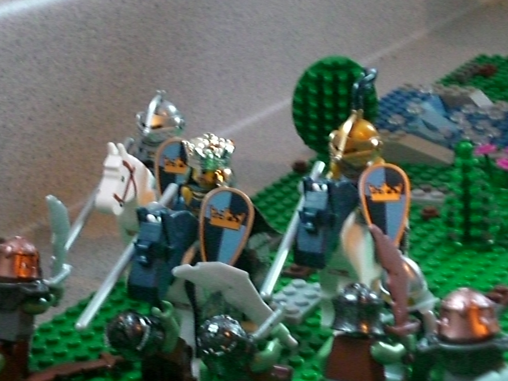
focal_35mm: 103
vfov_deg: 14.4
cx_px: 219
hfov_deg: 19.1
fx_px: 1511
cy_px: 226
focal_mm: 12.47
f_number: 4.5
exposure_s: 1/20
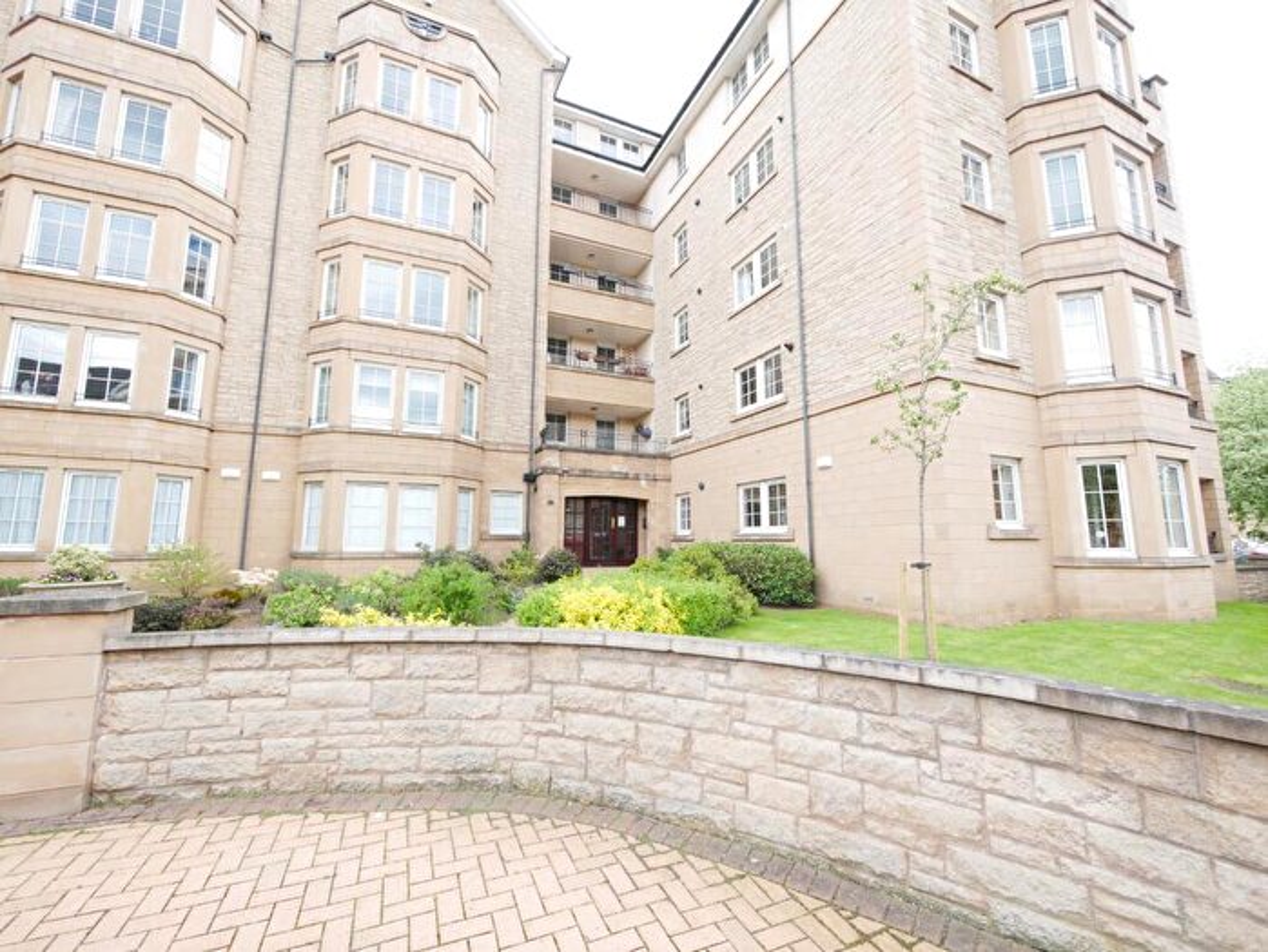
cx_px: 634
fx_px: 513
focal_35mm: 14
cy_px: 476
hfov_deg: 102.0
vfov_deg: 85.7
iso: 200
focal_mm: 7
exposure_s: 1/100
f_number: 4
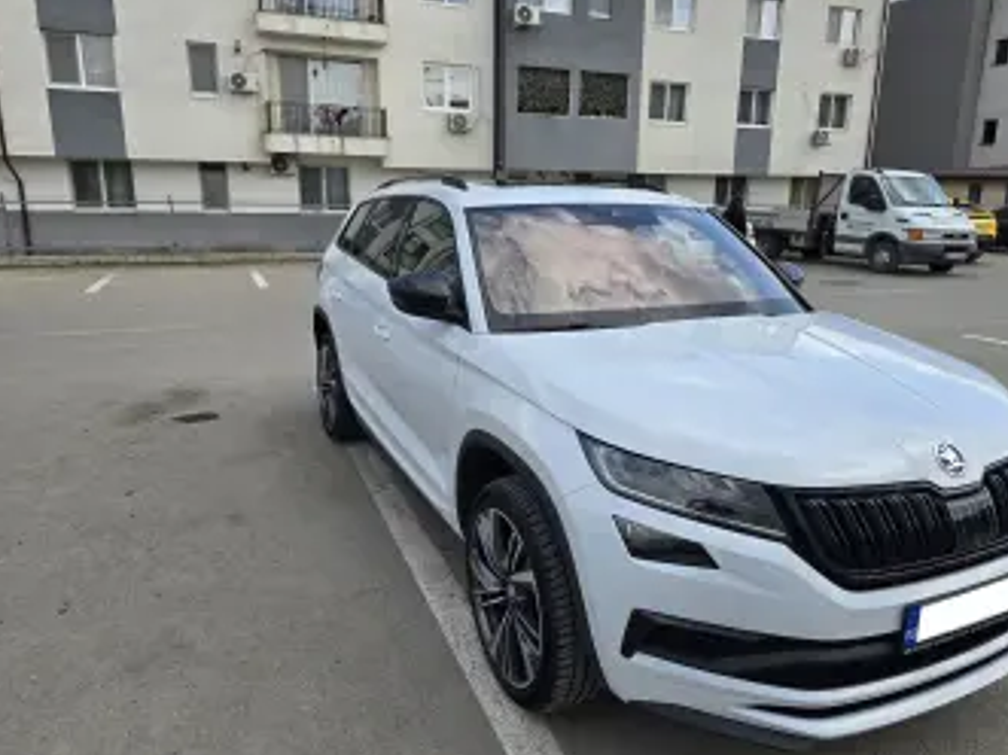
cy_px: 359
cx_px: 527
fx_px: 728
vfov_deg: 54.8
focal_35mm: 25
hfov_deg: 69.4
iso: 12
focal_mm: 6.3
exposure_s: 1/487
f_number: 1.7
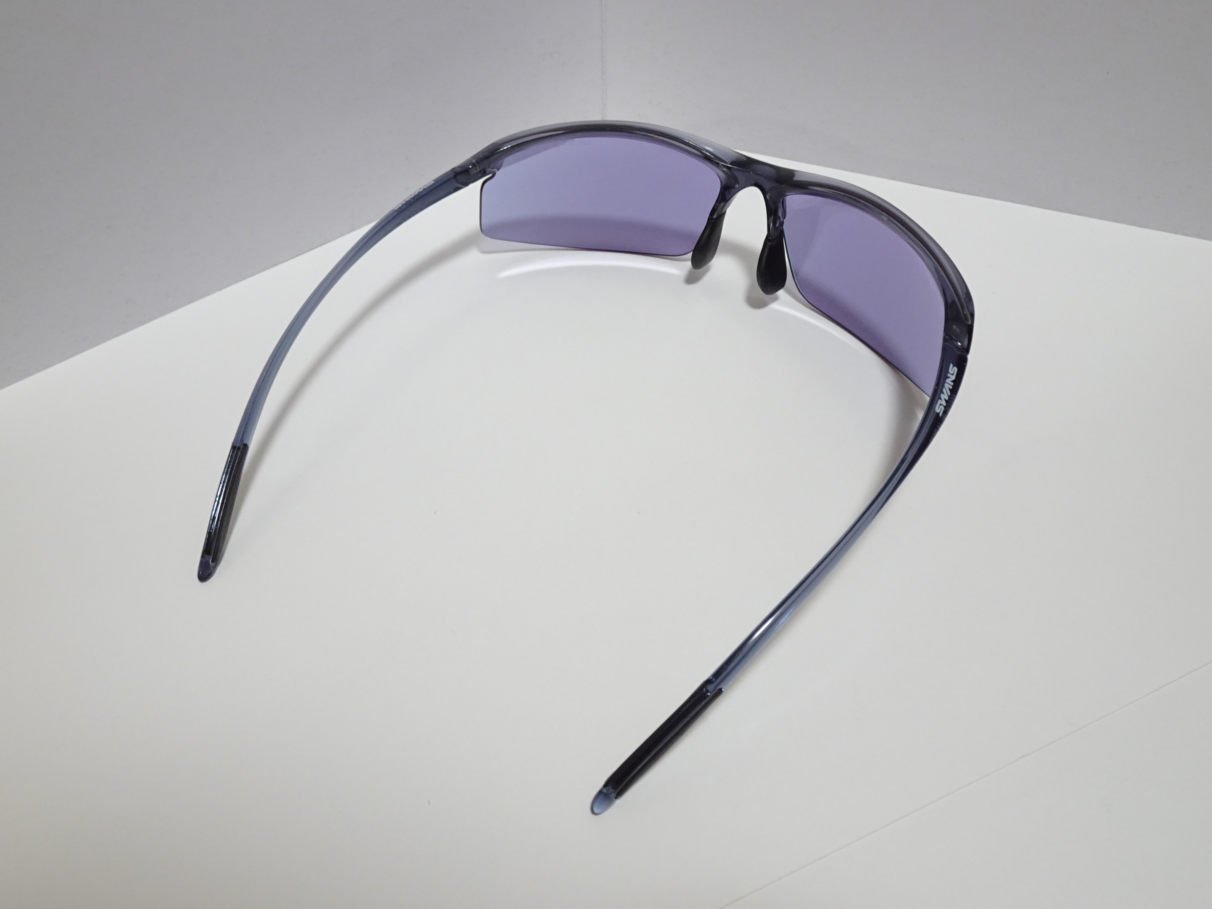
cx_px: 606
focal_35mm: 33
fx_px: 1155
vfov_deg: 42.9
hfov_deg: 55.4
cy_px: 454
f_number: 4
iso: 200
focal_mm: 5.57
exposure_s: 1/10
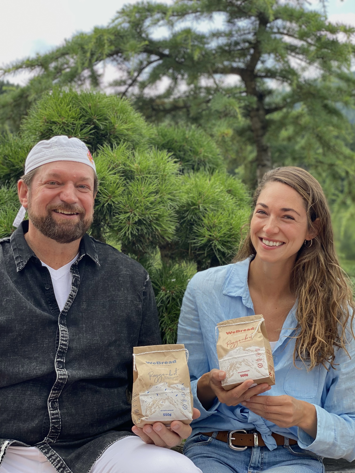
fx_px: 711
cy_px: 236
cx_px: 178
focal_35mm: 52
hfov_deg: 28.0
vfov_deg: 36.8
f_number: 2
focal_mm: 6
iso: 20
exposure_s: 1/167
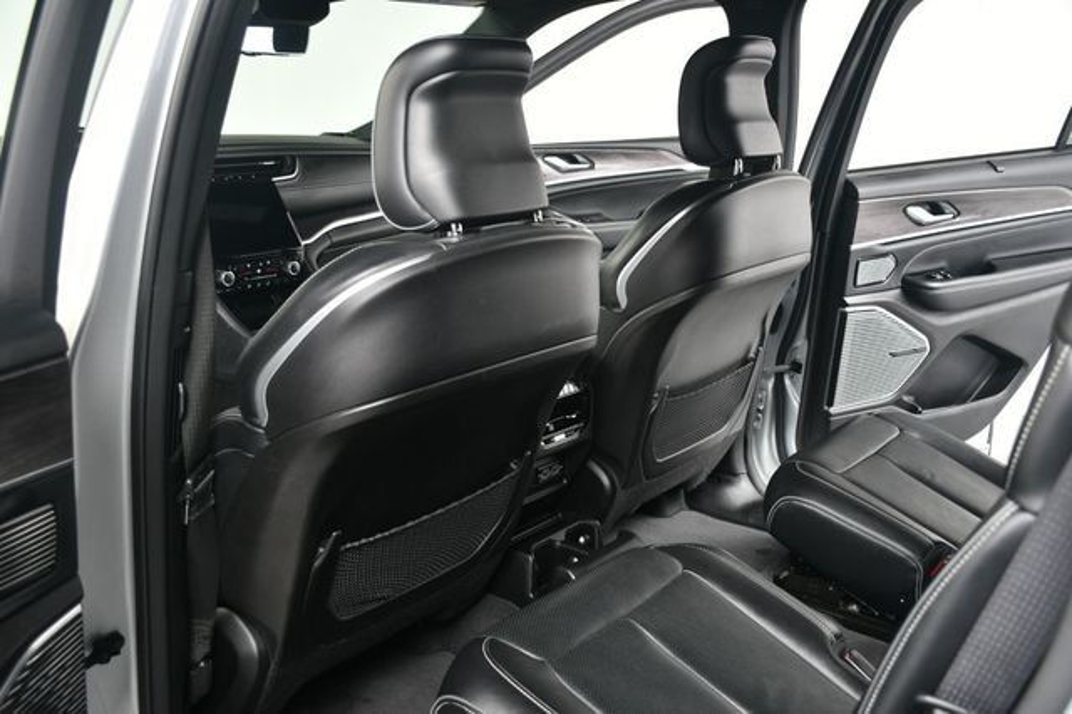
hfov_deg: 53.2
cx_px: 536
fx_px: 1071
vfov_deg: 36.8
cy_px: 357
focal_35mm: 36
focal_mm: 24
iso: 100
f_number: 3.8
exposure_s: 1/160
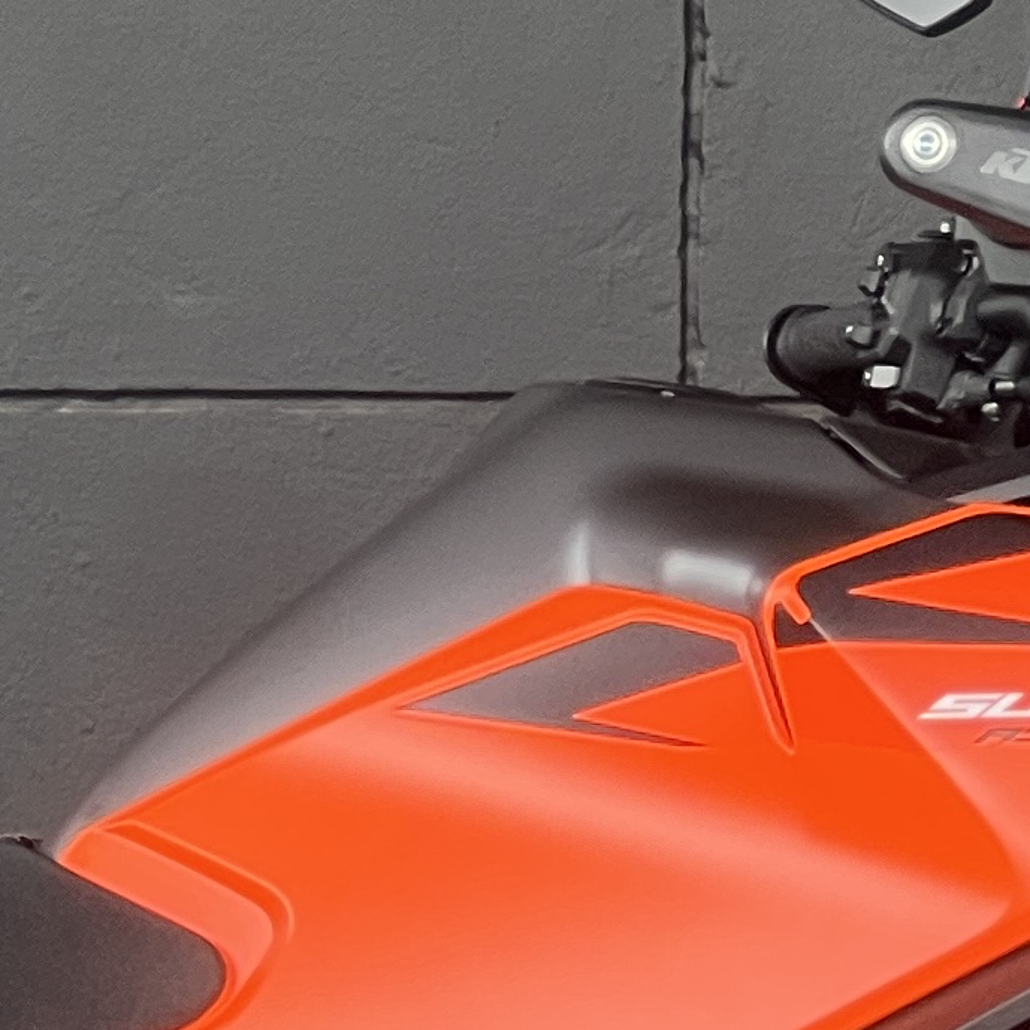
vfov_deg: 4.4
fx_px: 13398
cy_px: 1307
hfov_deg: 4.4
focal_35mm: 398
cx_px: 179
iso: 64
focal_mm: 9
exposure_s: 1/99
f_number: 2.8
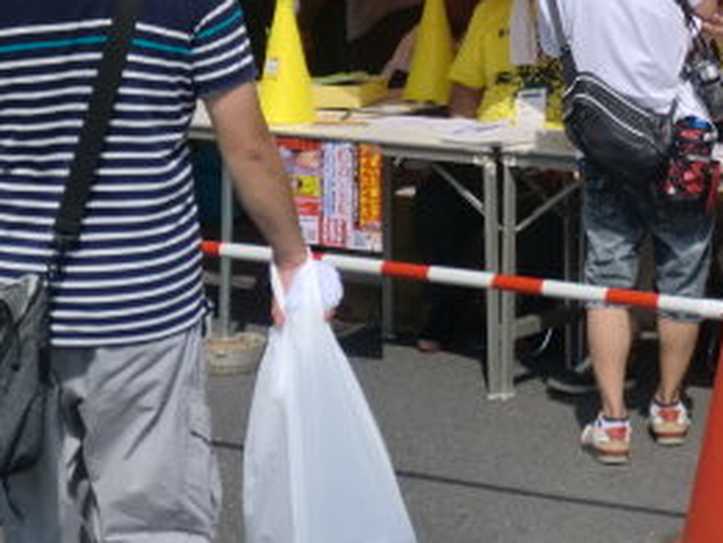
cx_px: 698
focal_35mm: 125
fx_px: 2612
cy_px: -50
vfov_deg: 11.7
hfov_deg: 15.5
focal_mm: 9.4
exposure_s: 1/250
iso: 64
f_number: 9.6
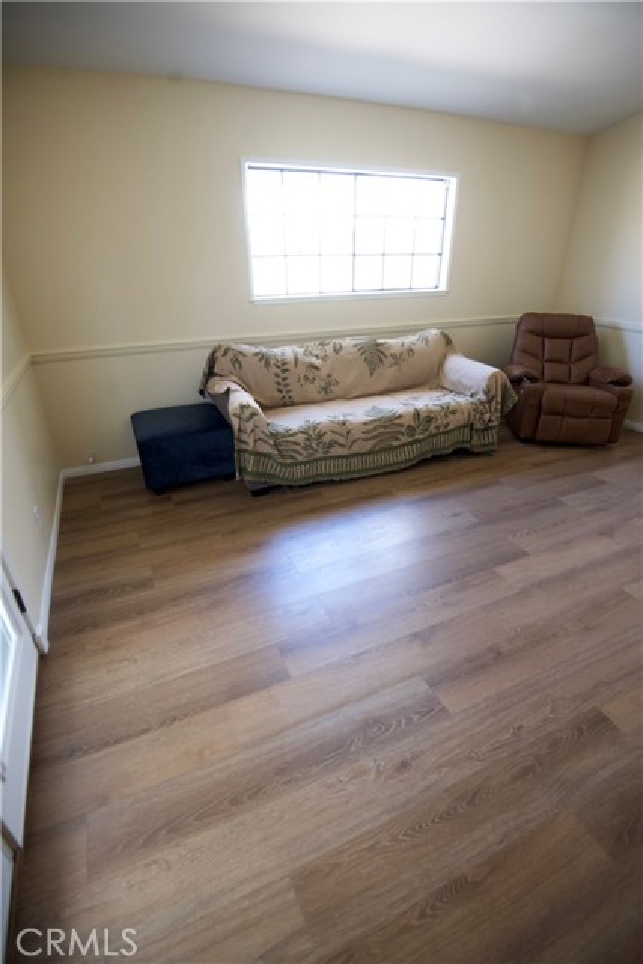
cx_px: 322
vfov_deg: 96.7
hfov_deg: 73.8
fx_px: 428
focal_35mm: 16
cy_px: 482
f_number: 4
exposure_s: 1/60
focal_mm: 16
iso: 800
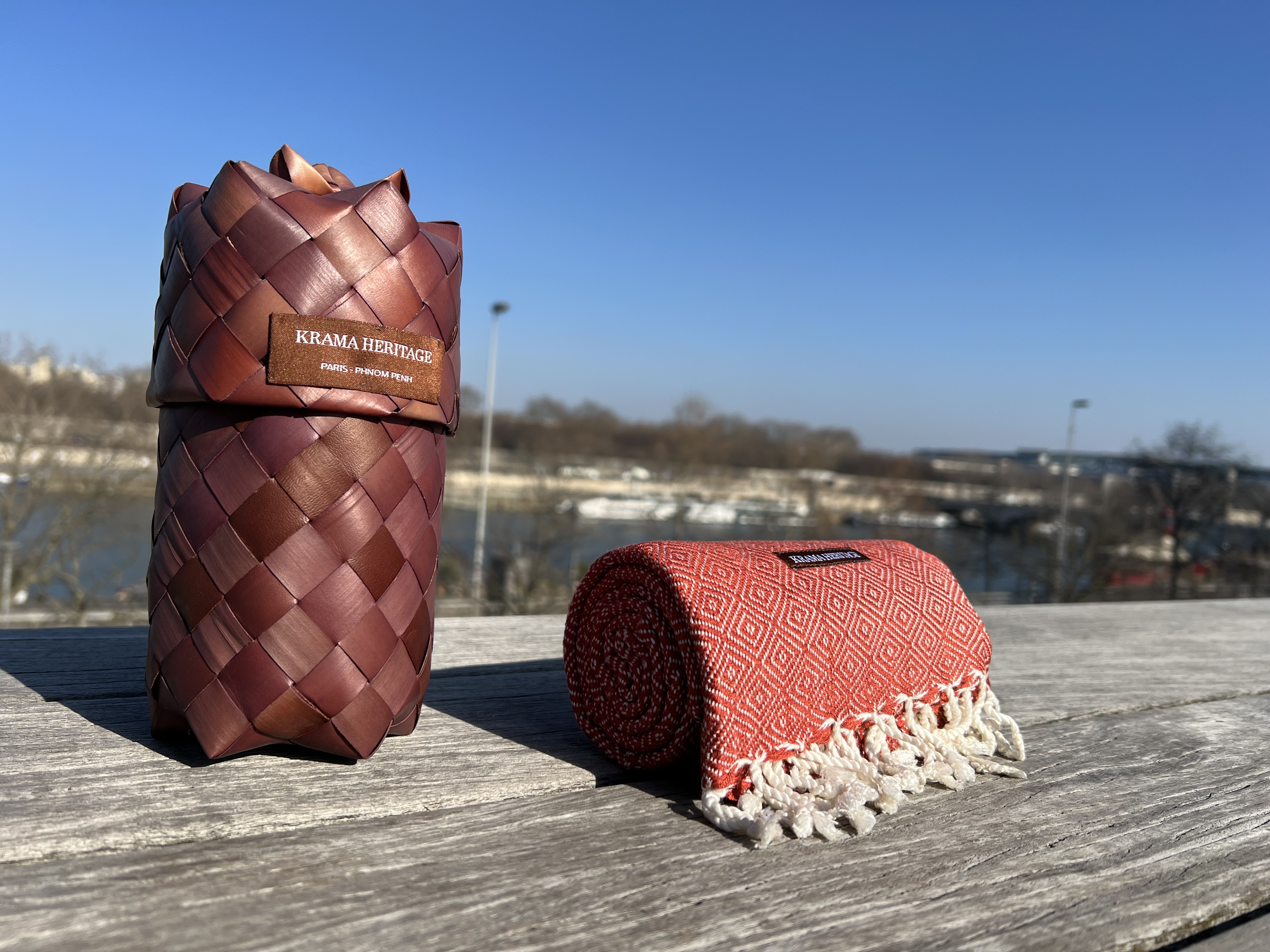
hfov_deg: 67.3
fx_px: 954
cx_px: 635
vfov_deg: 53.1
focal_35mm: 26
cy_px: 476
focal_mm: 5.7
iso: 50
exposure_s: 1/4831
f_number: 1.5
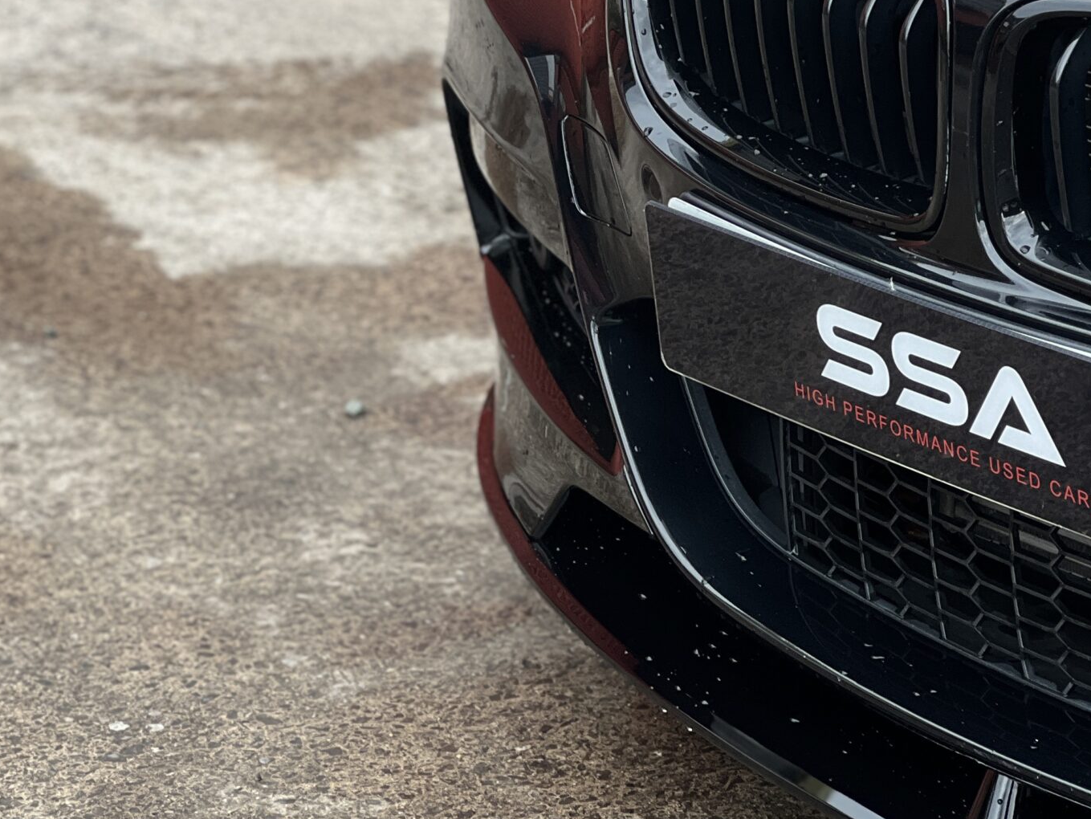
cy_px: 132
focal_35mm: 145
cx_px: 561
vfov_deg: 10.2
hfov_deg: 13.6
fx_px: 4571
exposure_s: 1/100
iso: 50
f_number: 2.8
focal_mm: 9
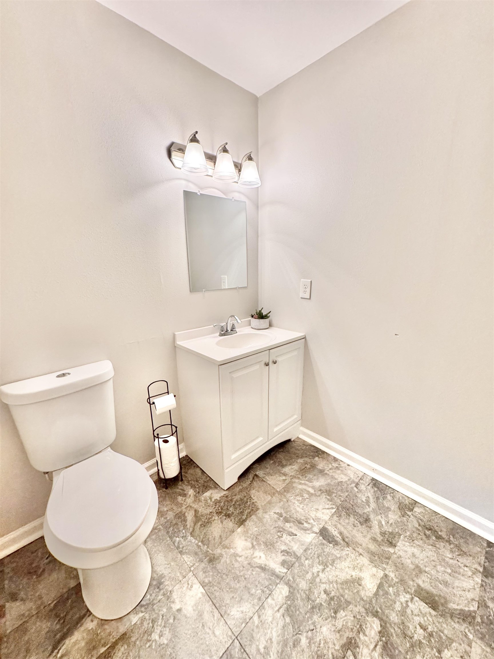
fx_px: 266
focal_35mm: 14
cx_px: 247
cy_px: 330
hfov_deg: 85.7
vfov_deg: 102.1
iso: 320
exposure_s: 1/120
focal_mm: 2.22
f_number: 2.2
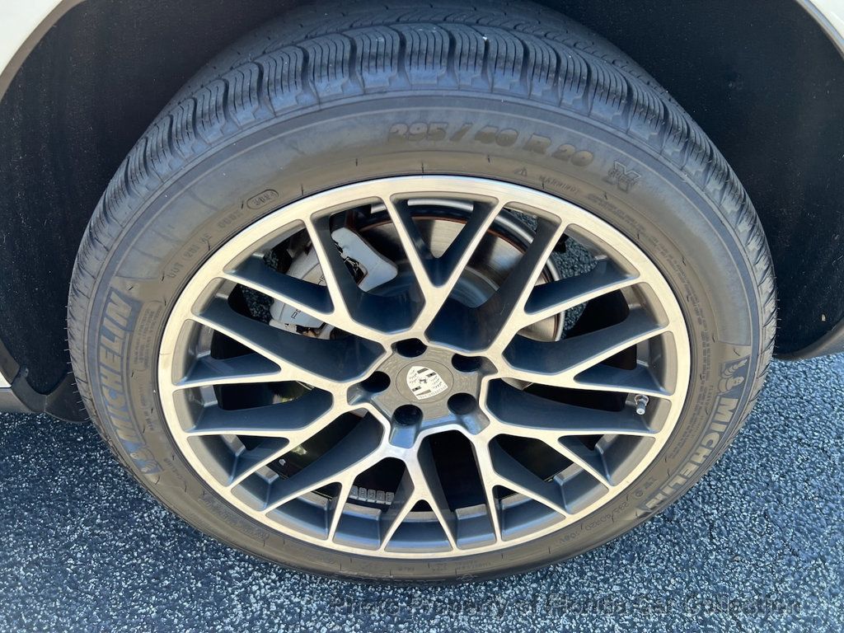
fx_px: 634
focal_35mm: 26
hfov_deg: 67.3
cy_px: 316
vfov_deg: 53.1
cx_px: 422
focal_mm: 5.7
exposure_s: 1/252
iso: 50
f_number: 1.5
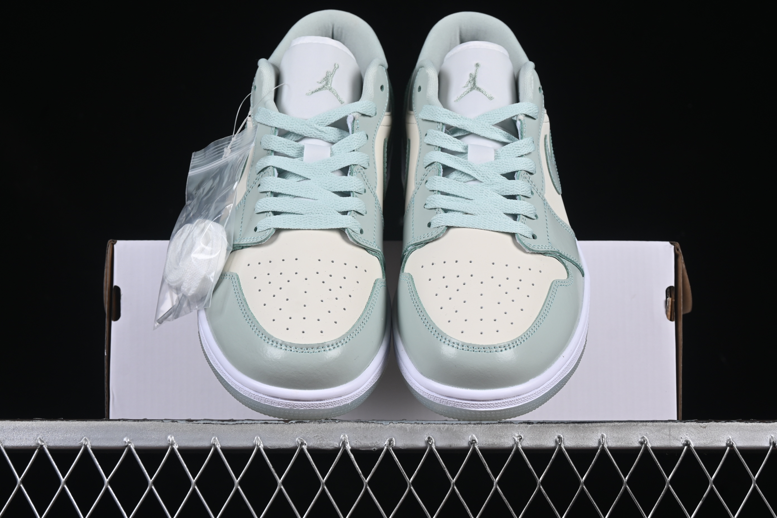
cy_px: 259
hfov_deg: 27.0
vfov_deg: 18.2
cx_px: 388
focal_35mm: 75
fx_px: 1619
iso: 160
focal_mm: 50
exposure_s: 1/80
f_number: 8
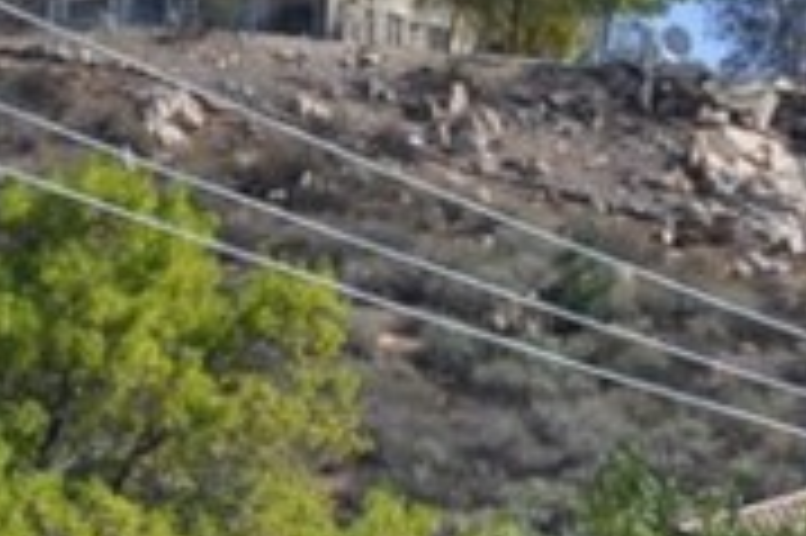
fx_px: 10532
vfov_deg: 2.9
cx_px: 2179
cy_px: 1306
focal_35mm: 471
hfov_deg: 4.3
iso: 200
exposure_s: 1/400
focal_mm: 55
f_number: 10
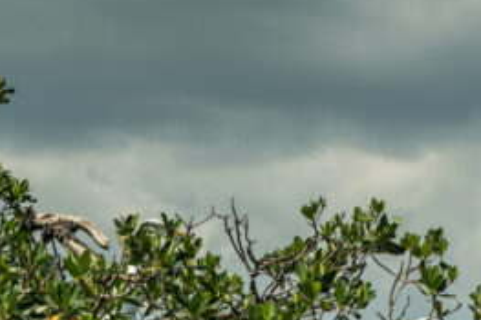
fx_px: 3645
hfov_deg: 7.4
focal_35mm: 273
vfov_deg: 5.0
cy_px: -2
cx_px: -337
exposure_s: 1/1250
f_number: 5
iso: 100
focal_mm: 70
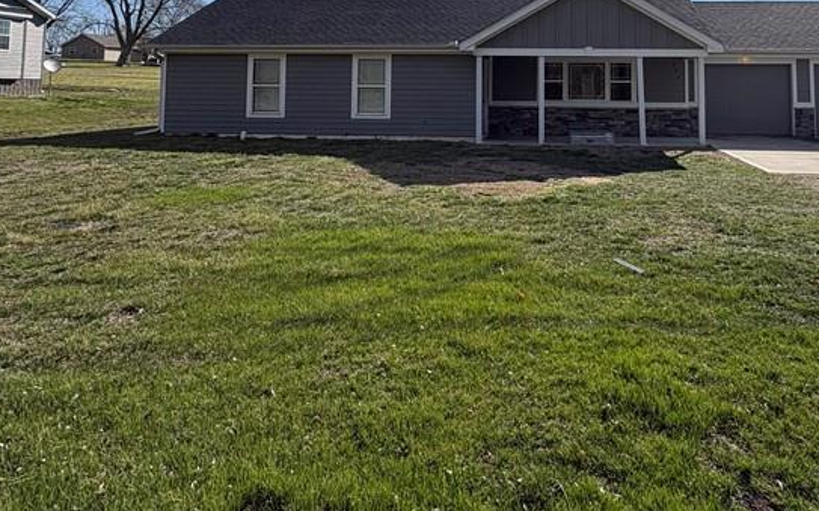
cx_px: 516
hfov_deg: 65.4
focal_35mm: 28
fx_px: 625
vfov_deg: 40.8
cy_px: 42
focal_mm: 2.22
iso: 50
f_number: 2.2
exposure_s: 1/2874
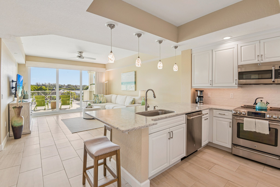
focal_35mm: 16
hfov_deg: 96.7
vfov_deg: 73.7
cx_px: 140
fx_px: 124
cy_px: 94
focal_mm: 16
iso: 400
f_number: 8
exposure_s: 1/80
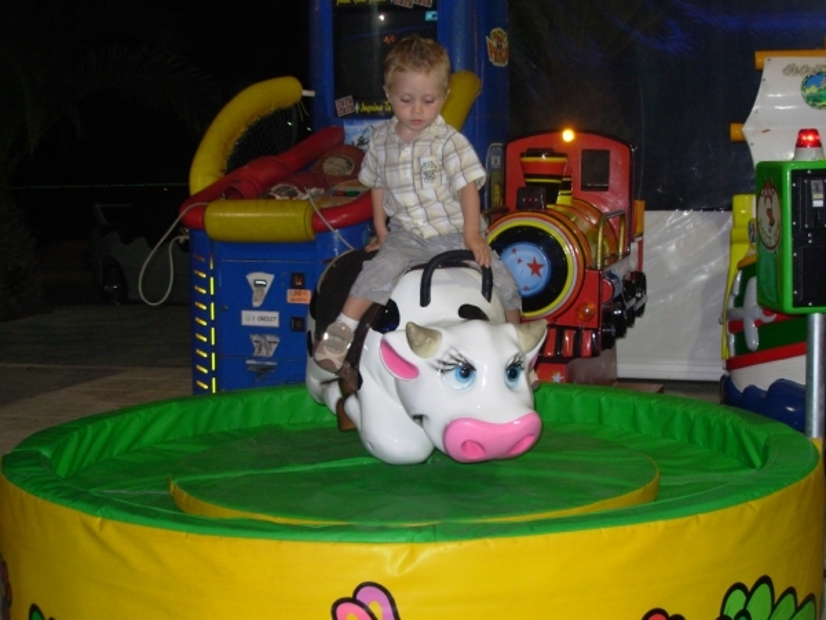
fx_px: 1527
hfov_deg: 30.3
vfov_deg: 22.9
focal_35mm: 64
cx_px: 413
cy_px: 310
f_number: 3.4
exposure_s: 1/102
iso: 122
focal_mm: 10.5
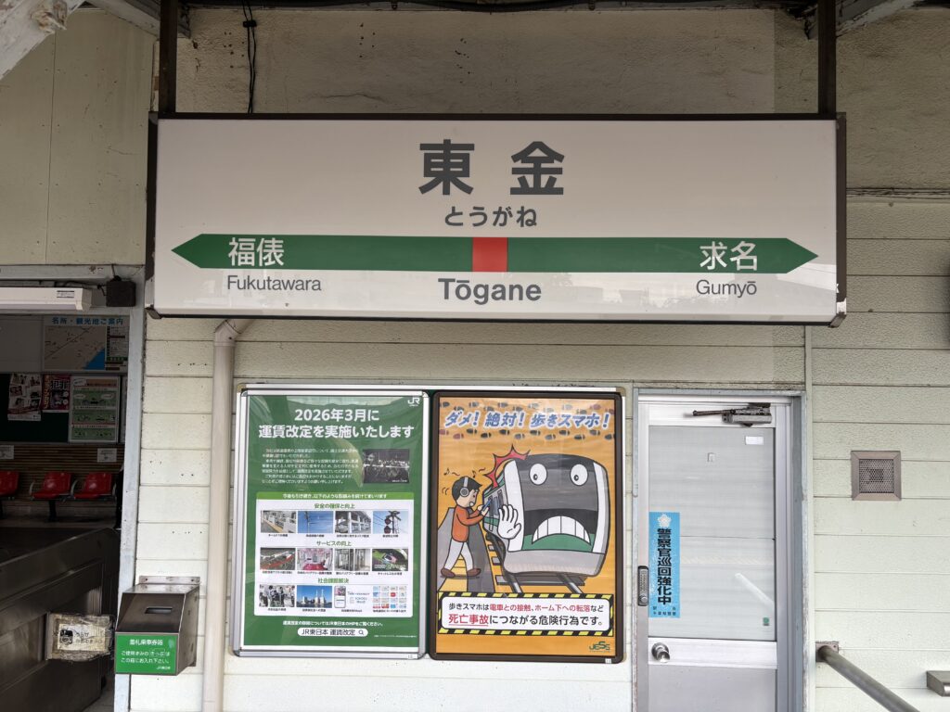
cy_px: 356
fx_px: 714
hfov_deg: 67.3
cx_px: 475
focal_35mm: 26
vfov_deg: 53.1
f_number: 1.6
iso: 40
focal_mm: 5.96
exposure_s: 1/251
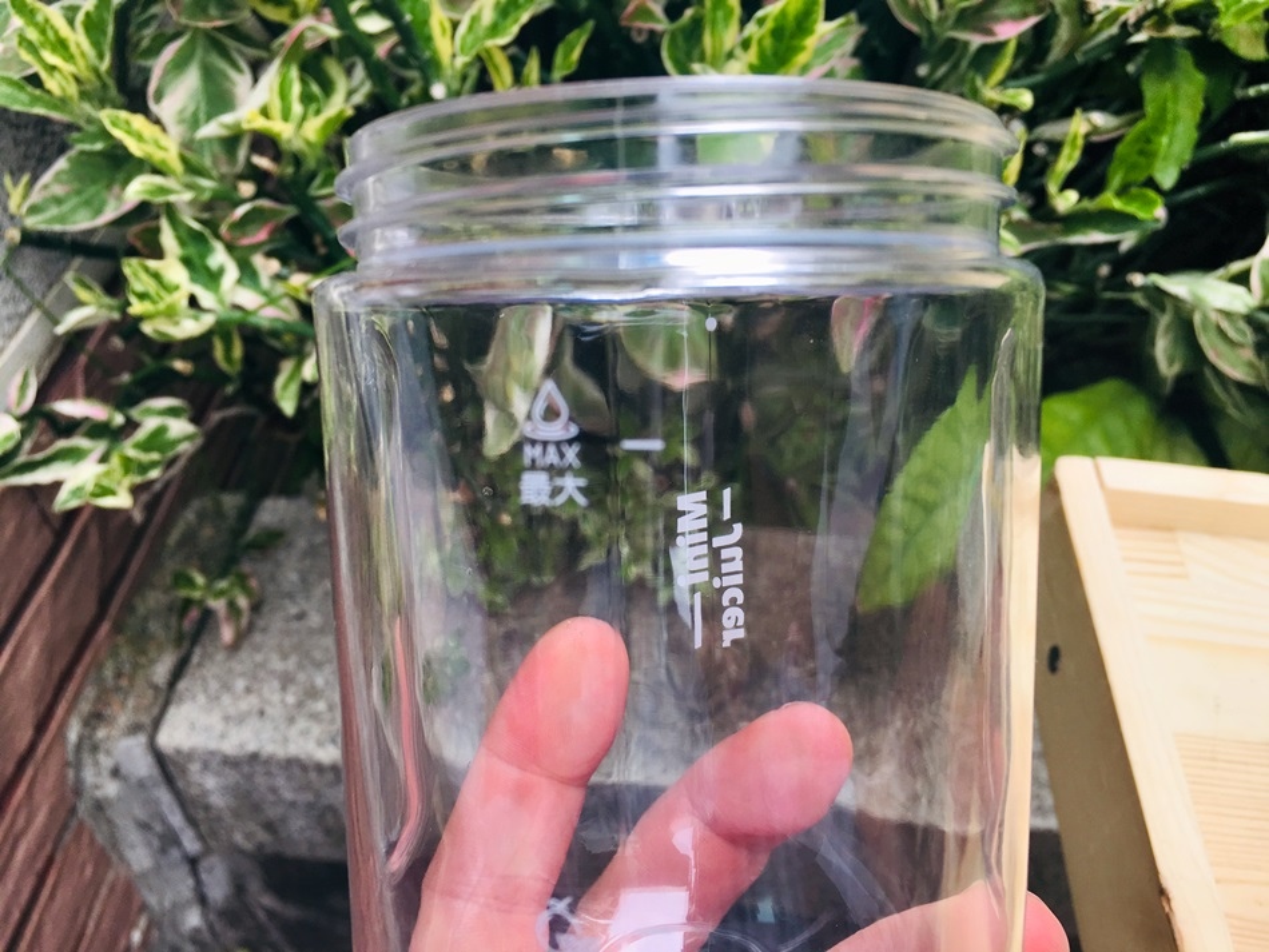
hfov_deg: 61.6
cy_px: 476
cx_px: 634
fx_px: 1063
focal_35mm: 29
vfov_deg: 48.2
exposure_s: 1/225
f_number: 2.2
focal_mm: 4.15
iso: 25
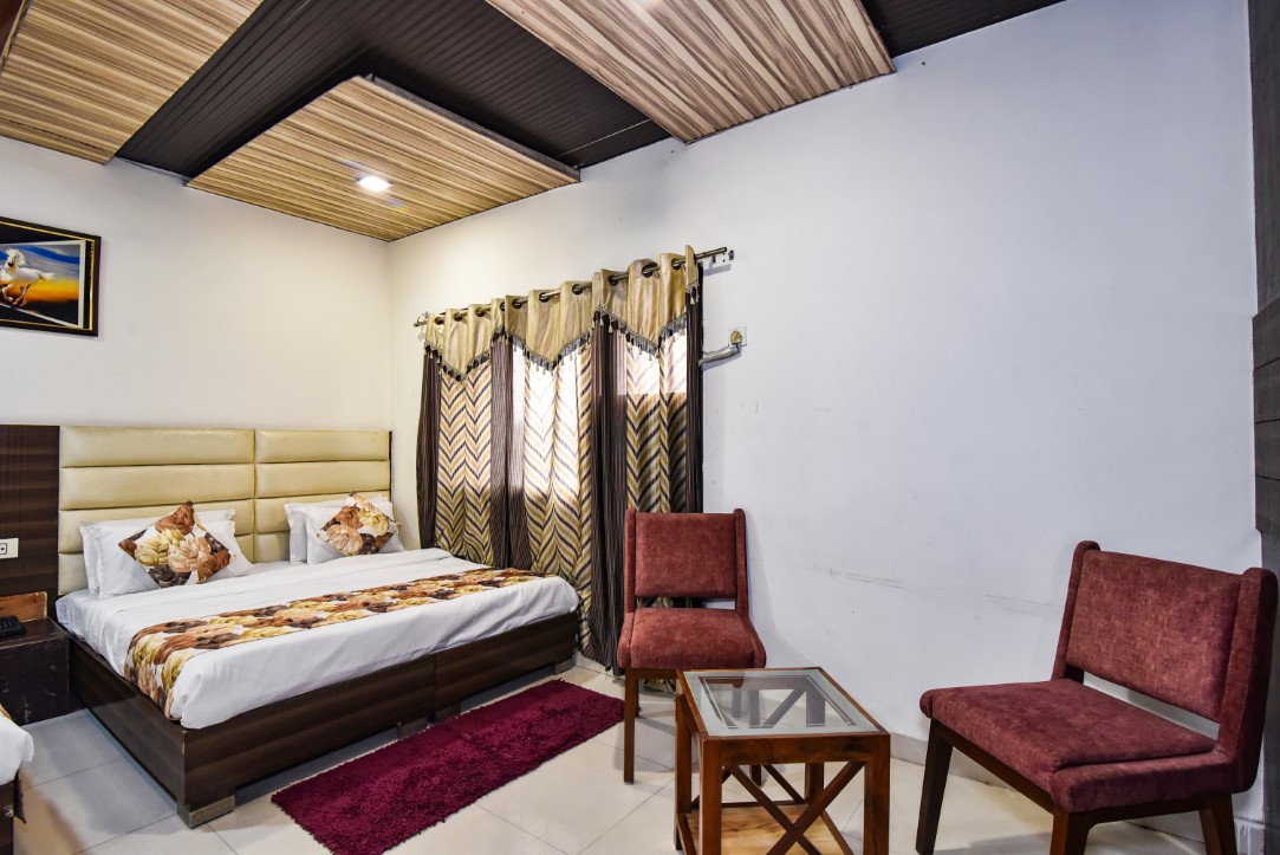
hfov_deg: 93.3
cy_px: 428
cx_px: 640
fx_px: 605
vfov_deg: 70.5
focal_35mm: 17
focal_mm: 17
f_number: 7.1
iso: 2000
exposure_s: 1/50
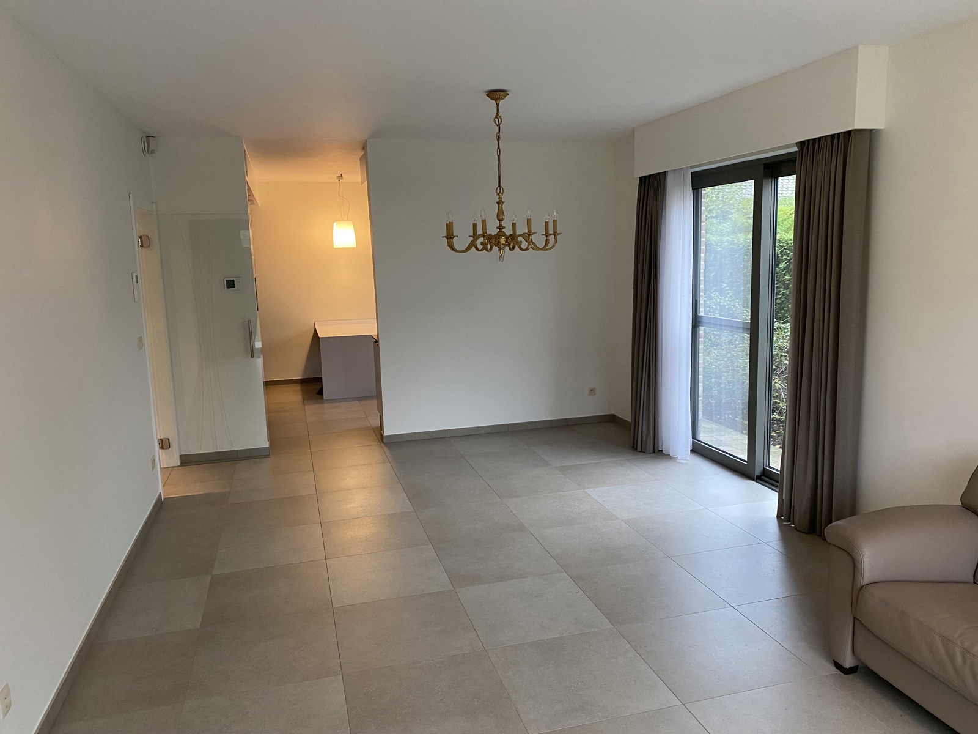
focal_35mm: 26
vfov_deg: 53.1
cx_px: 489
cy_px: 367
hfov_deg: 67.3
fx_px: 735
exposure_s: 1/50
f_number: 1.8
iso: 160
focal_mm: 4.25
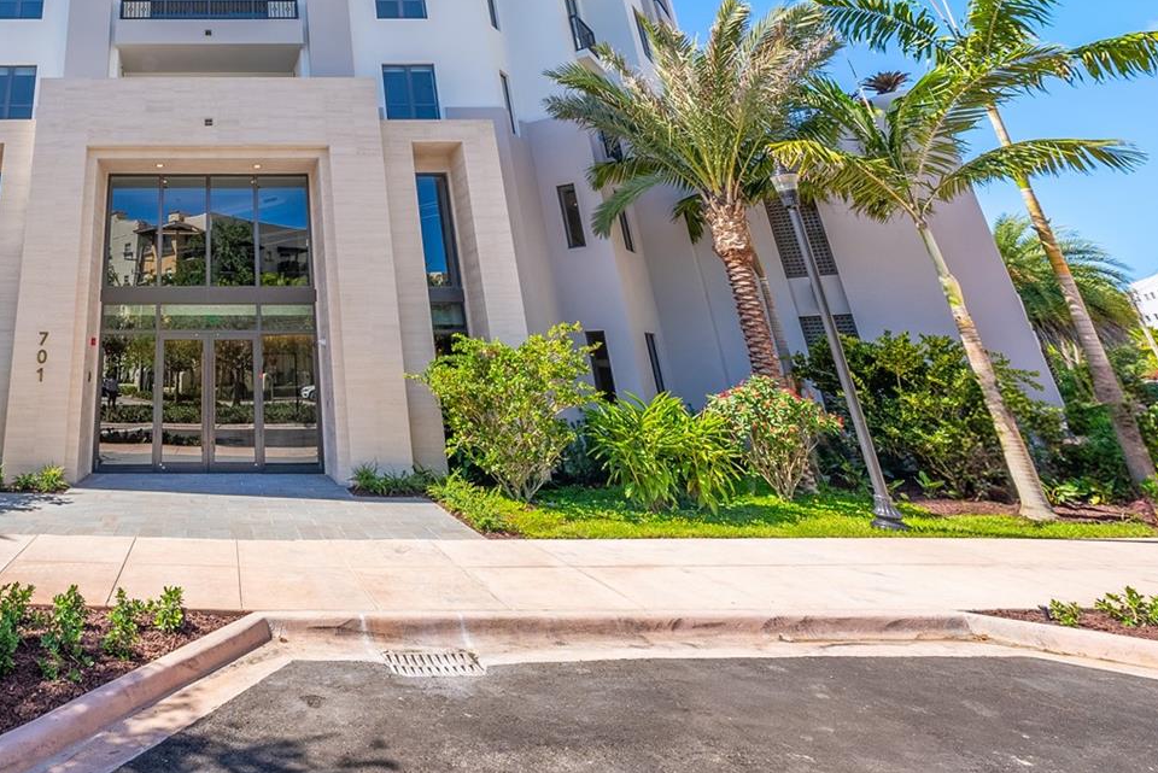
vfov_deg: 56.6
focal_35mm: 20
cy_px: 135
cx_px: 210
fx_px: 644
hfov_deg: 73.9
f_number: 8
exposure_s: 1/320
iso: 250
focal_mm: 12
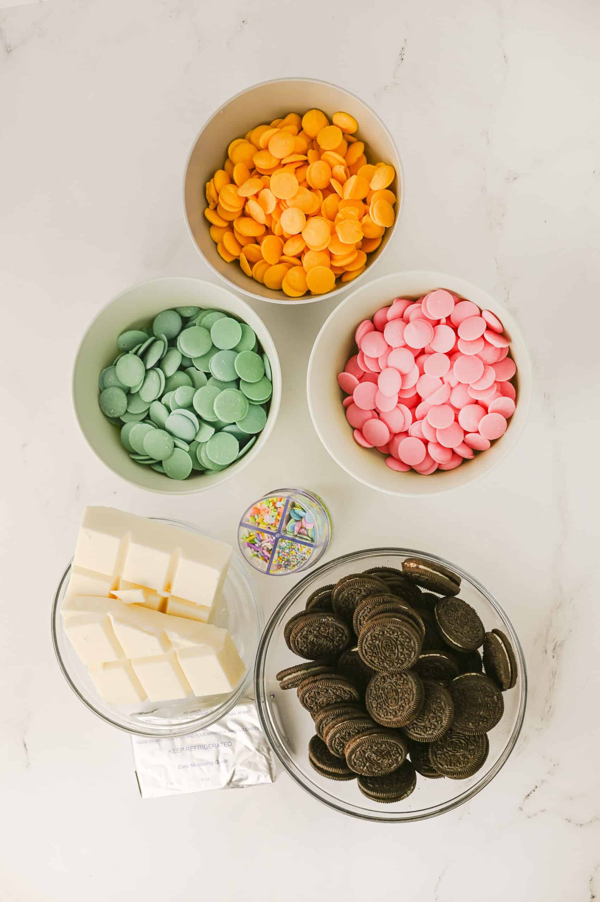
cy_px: 451
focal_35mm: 50
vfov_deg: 39.6
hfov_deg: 27.0
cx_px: 300
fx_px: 1252
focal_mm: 50
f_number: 4
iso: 160
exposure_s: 1/200
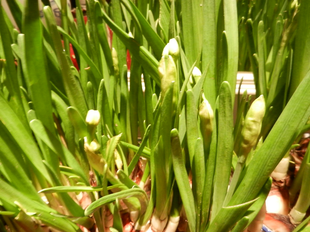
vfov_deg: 54.9
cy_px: 116
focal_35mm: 25
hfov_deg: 69.4
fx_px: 224
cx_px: 155
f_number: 3.5
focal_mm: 4.5
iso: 400
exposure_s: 1/10
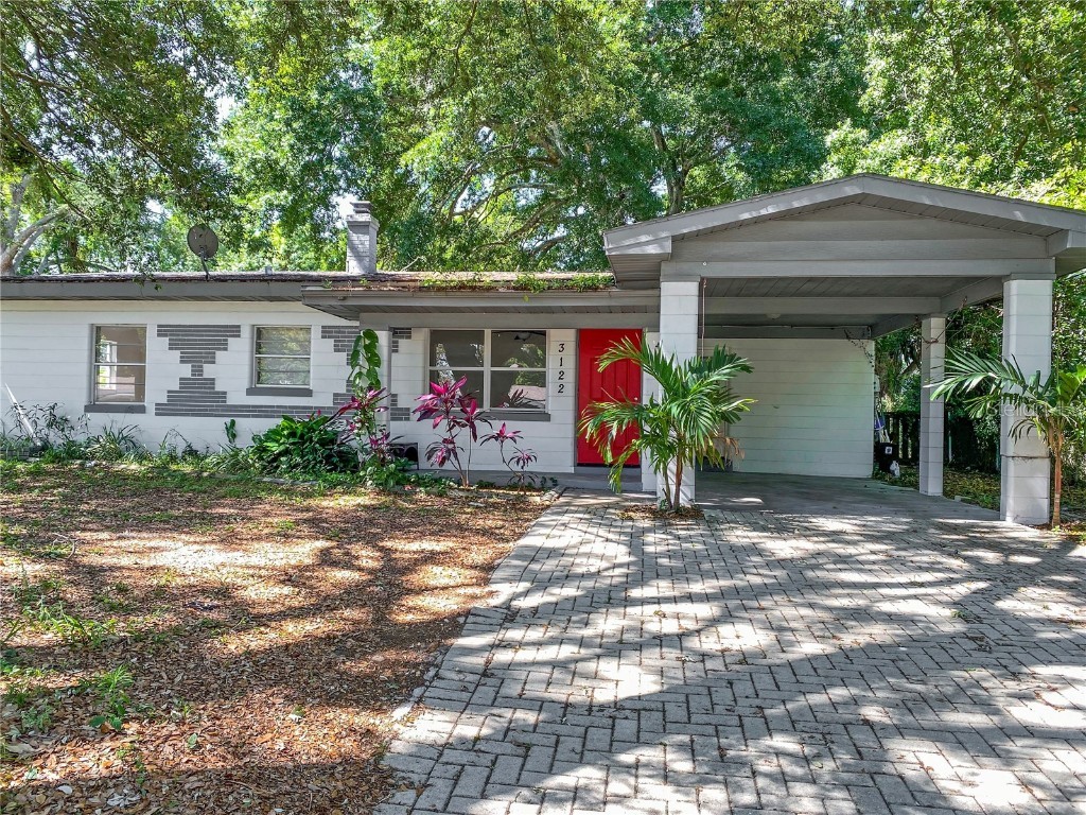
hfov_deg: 67.3
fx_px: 816
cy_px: 408
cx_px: 543
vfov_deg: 53.1
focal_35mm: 26
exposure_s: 1/233
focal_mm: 4.25
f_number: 1.8
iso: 32
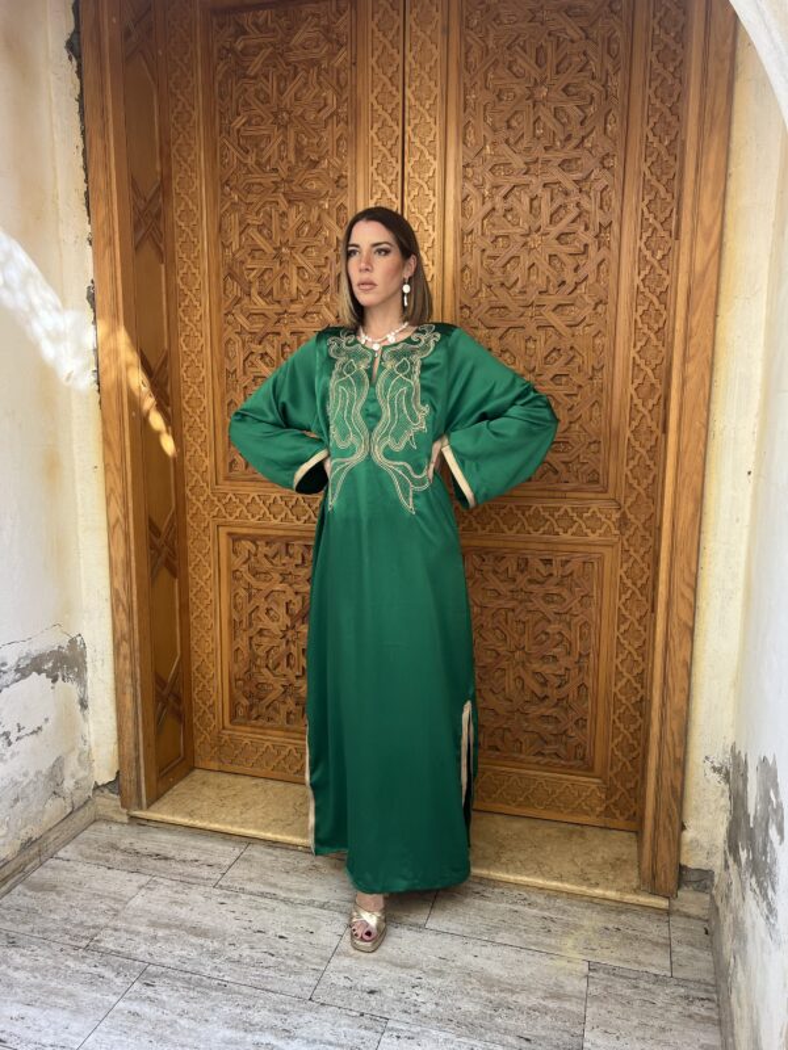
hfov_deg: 53.1
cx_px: 394
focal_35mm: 26
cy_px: 525
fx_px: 789
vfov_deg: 67.3
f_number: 1.5
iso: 50
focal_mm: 5.7
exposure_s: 1/168
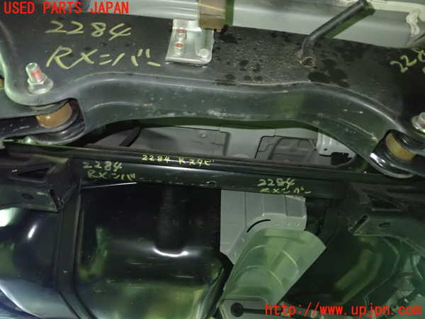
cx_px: 212
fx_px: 368
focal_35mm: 30
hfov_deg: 60.0
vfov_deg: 46.8
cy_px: 160
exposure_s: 1/15
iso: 1600
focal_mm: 5.5
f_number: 2.3
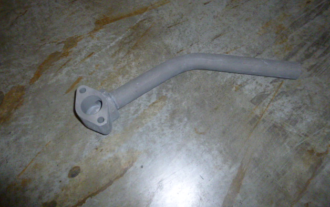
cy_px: 89
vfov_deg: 45.9
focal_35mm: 27
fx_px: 243
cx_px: 164
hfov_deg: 68.4
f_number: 3.1
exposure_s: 1/250
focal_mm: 4.5
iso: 400
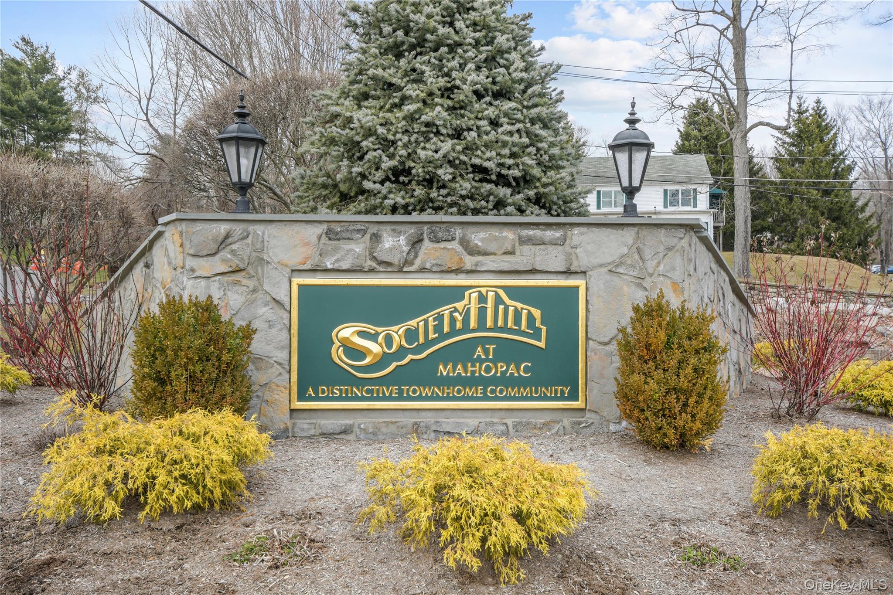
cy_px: 298
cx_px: 446
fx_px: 818
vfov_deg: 40.0
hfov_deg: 57.2
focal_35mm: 33
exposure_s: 1/80
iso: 100
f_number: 8
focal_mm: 22
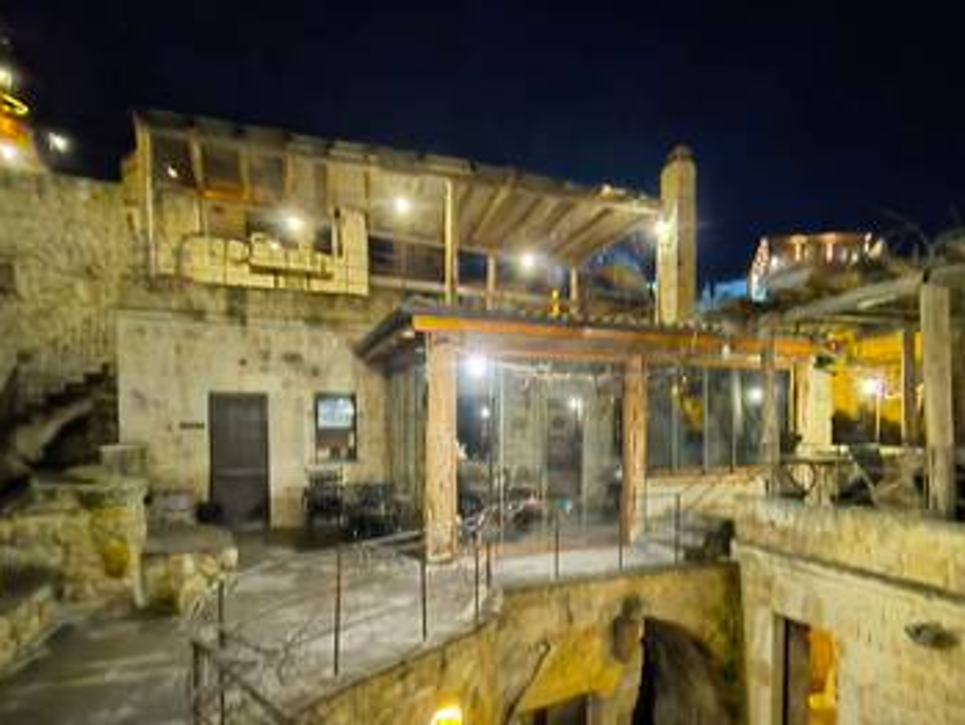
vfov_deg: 60.6
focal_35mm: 22
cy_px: 432
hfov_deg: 76.2
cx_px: 525
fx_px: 614
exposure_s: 1/8
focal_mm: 1.68
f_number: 2.2
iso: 3200
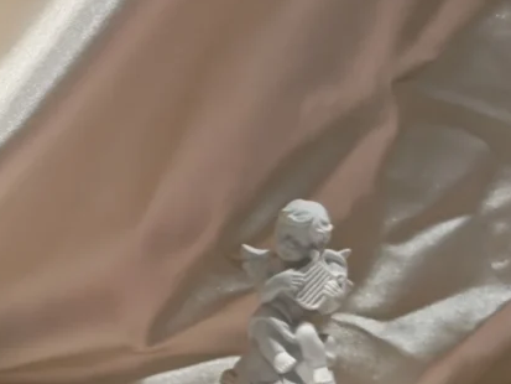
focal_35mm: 138
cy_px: 401
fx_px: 2038
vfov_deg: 10.6
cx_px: -226
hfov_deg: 13.6
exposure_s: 1/100
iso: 64
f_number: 1.6
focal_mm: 5.4
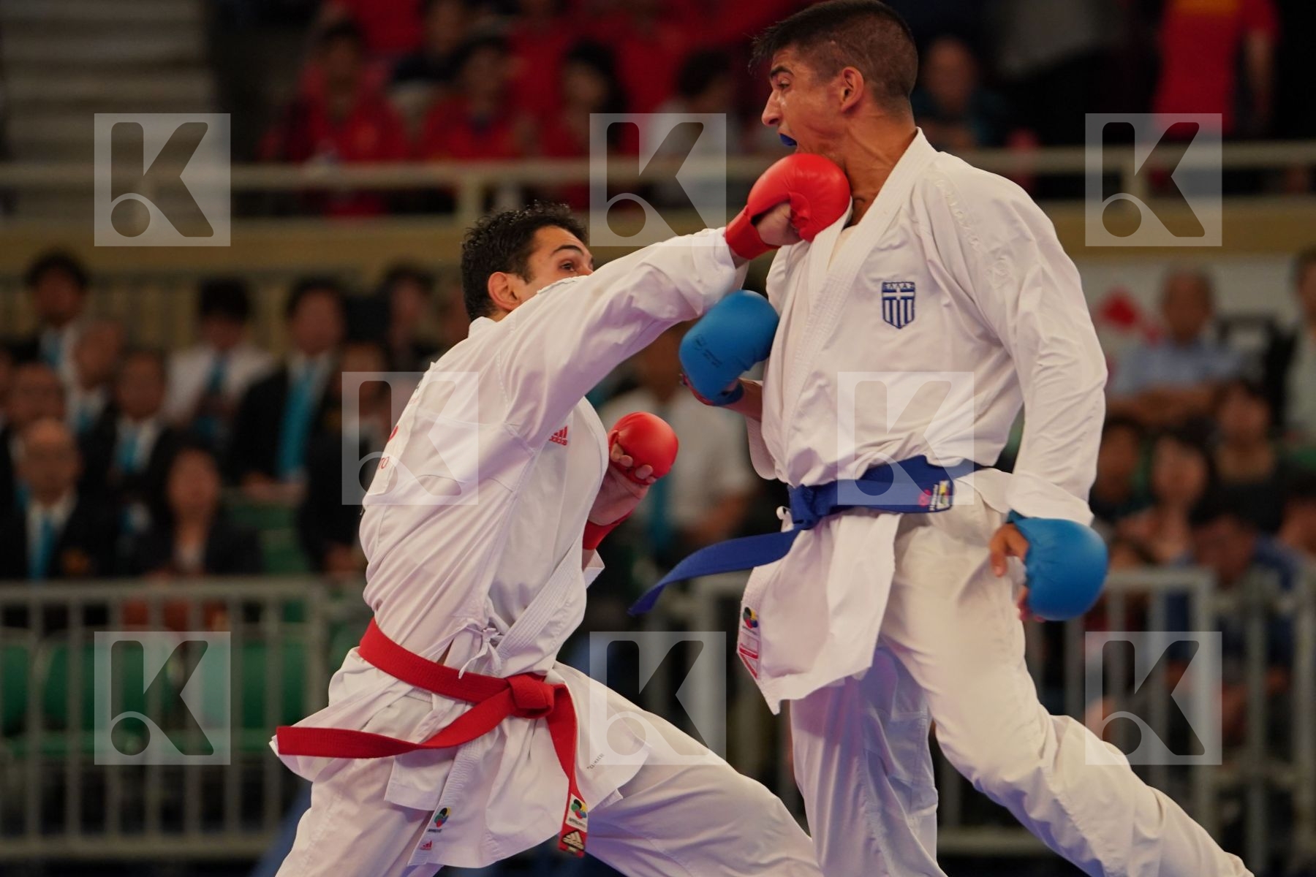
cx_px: 658
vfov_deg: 4.6
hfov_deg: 6.9
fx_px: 10856
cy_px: 438
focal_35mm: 297
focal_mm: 198
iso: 1600
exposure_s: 1/1000
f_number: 2.8
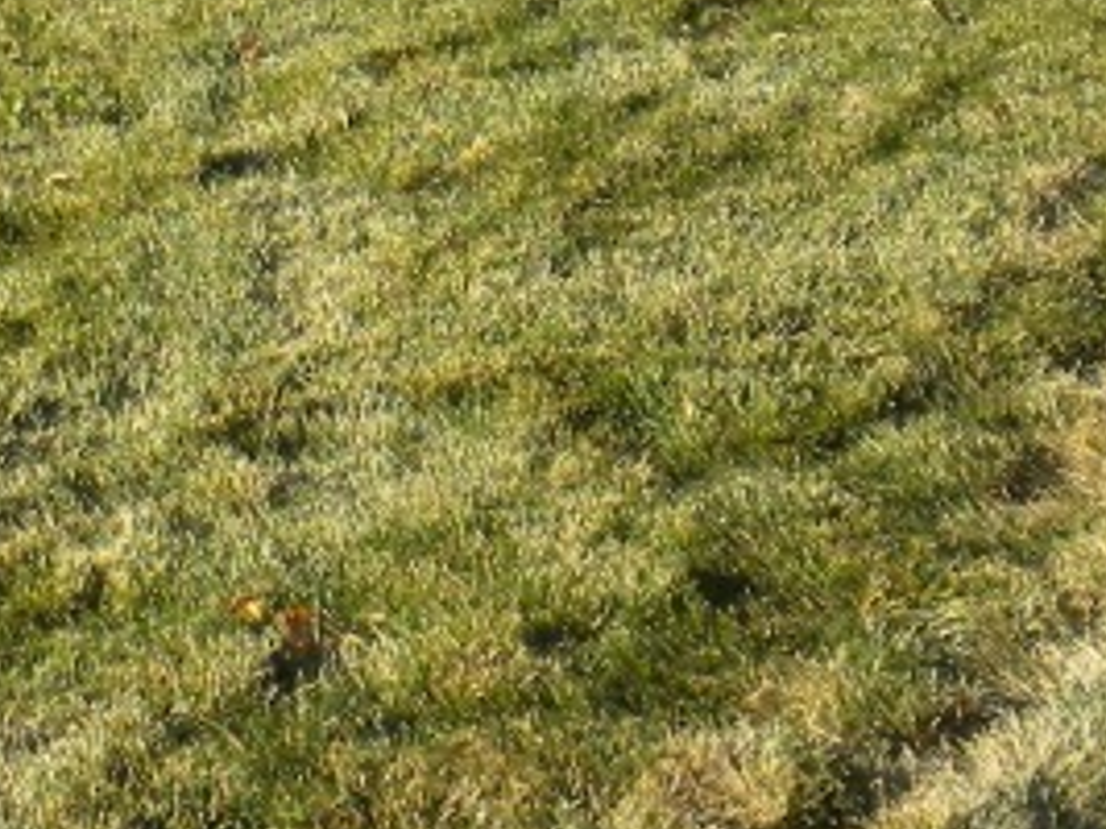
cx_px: 29
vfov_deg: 9.8
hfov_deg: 13.7
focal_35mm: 142
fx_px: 4535
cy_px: -730
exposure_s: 1/71.5
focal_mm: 6.6
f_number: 10
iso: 64
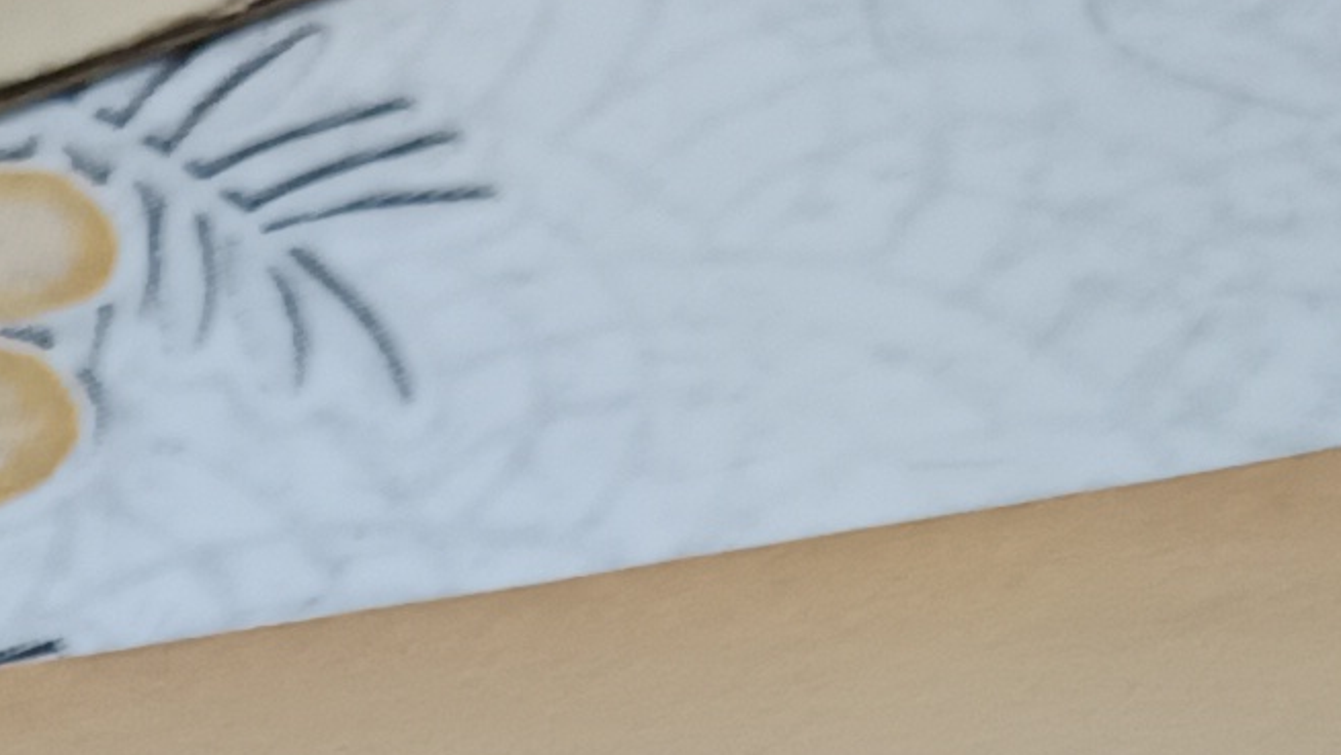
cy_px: 2316
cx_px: -1134
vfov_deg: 6.8
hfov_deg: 12.2
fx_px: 5690
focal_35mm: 160
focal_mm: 5.31
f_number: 1.7
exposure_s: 1/33.3
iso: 1086
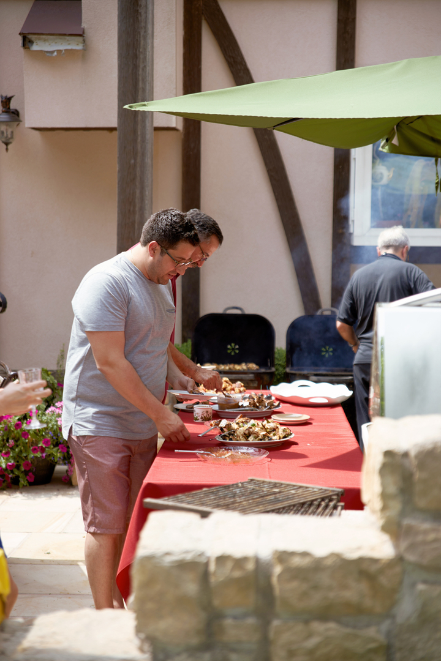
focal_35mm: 70
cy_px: 330
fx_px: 1286
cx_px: 220
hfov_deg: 19.5
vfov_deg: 28.8
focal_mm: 70
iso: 100
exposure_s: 1/250
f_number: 3.2
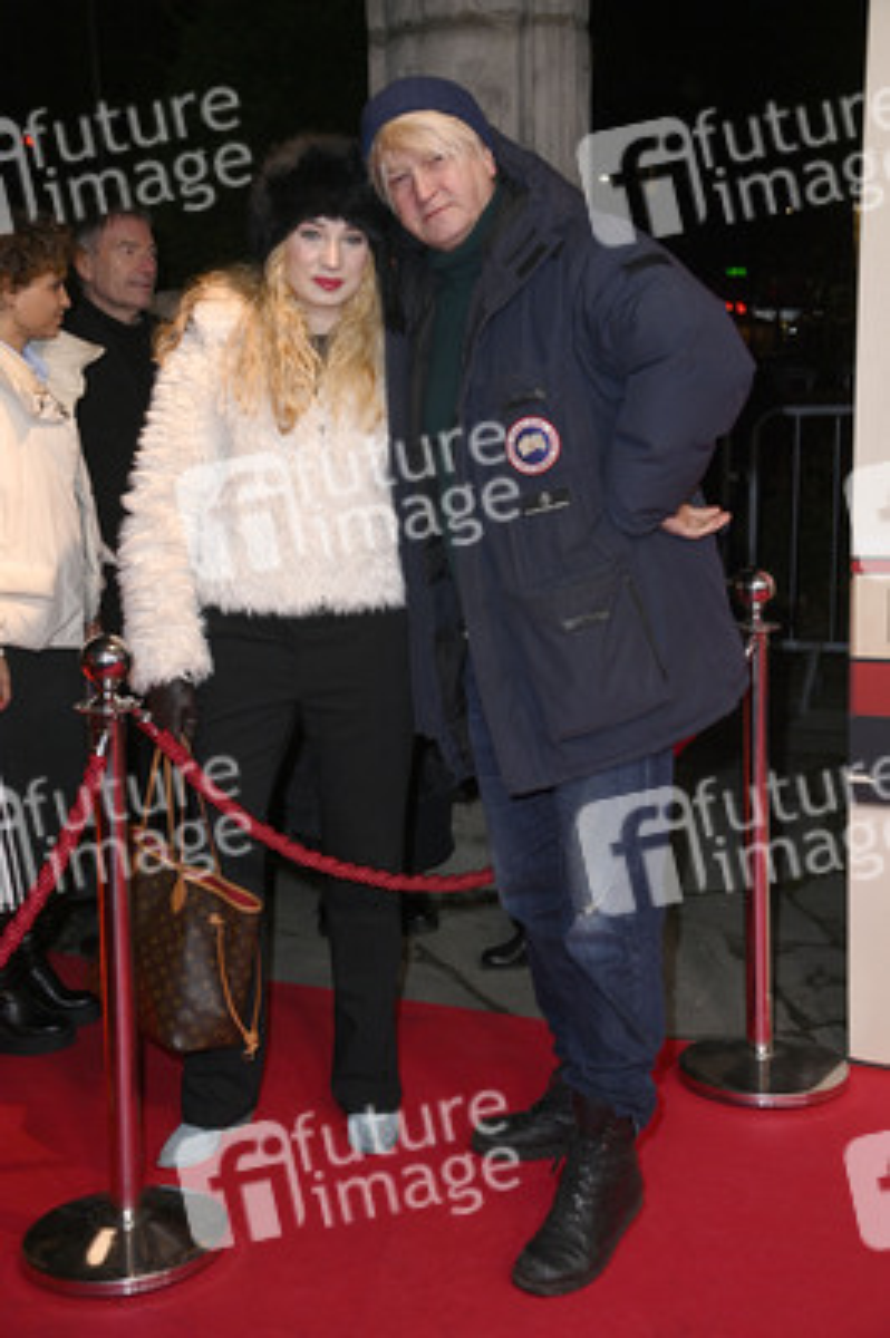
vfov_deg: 39.6
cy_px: 669
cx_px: 445
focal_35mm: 50
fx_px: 1857
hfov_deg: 26.9
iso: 800
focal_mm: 50
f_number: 5.6
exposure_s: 1/250
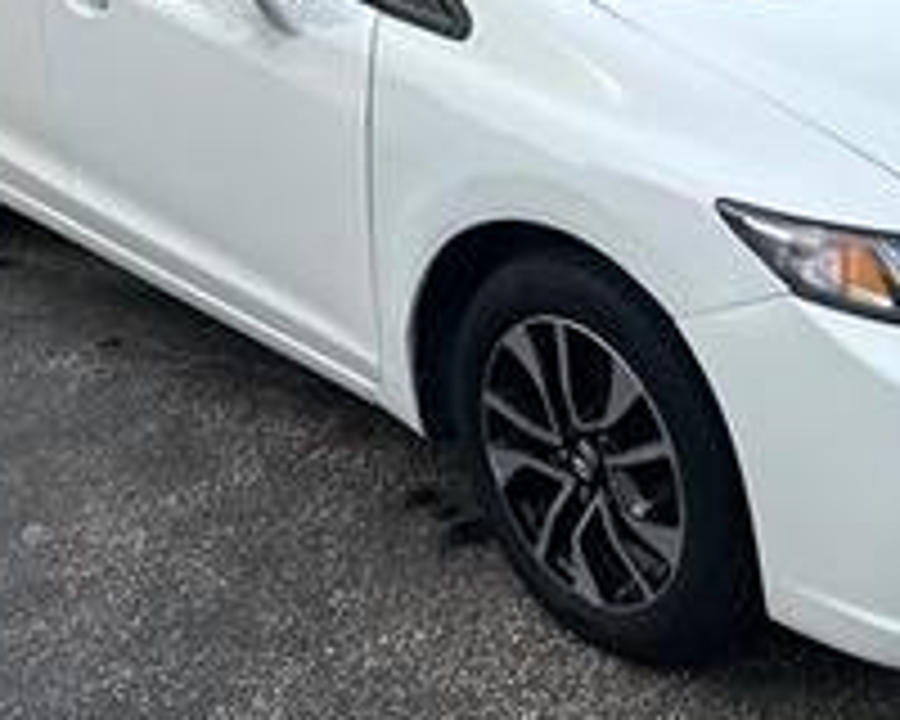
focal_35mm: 64
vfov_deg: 23.5
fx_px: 1705
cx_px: 711
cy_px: 148
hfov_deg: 29.0
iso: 50
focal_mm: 5.7
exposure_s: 1/3571
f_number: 1.5
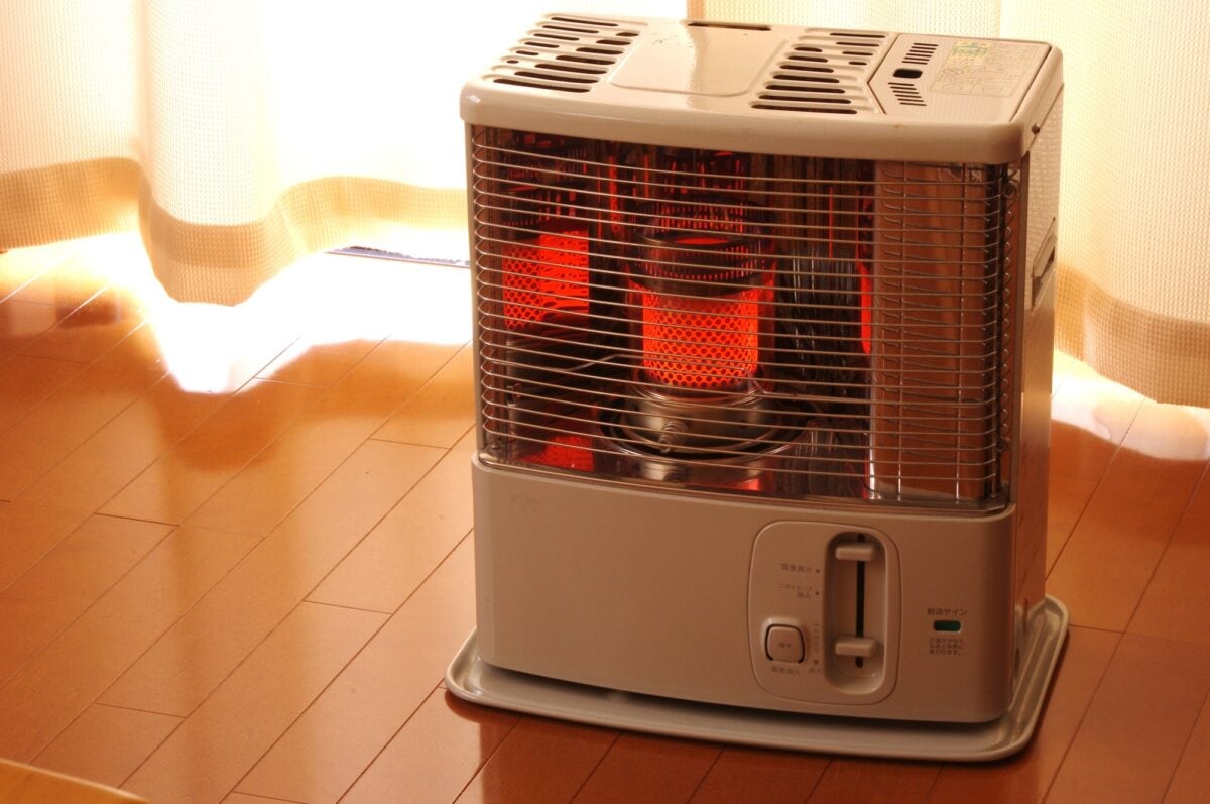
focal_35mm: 94
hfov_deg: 21.7
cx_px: 605
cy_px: 402
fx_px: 3156
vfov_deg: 14.5
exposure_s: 1.6
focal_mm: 62.5
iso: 200
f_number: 22
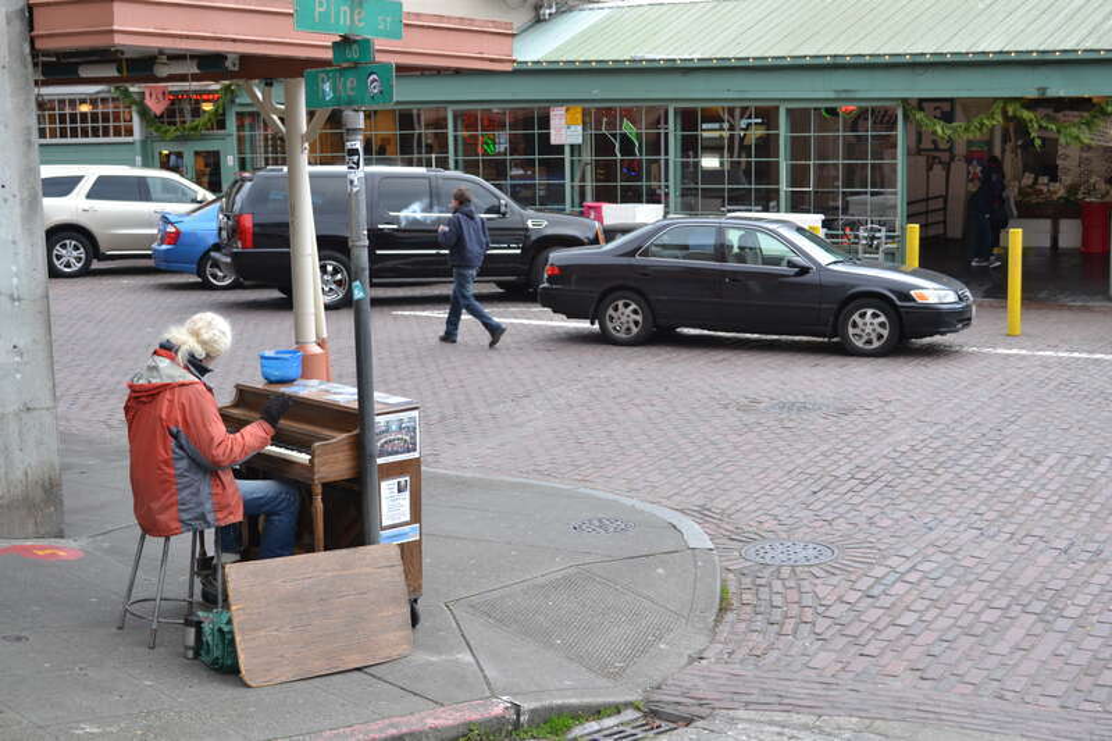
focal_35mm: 48
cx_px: 556
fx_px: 1482
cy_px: 370
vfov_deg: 28.1
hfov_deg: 41.1
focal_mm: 32
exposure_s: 1/125
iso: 400
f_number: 5.6
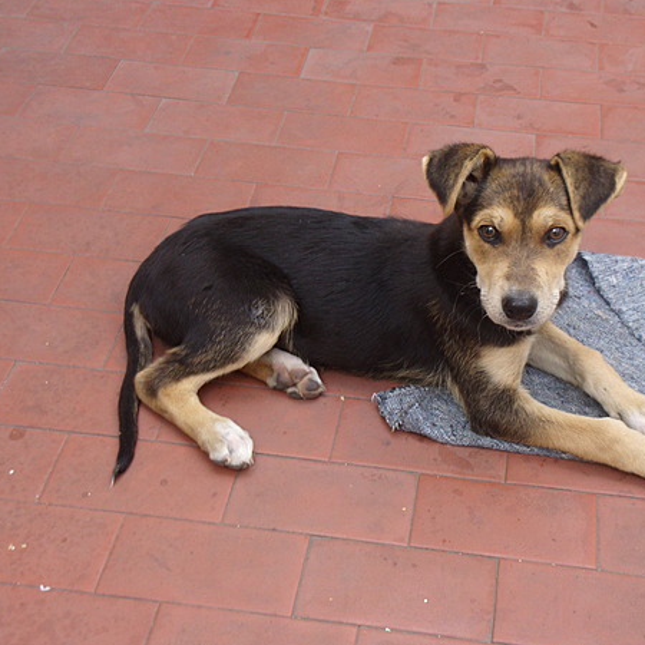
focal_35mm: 54
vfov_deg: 31.6
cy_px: 334
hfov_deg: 31.4
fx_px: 1138
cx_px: 424
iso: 83
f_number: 4.7
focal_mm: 7.8
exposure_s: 1/34
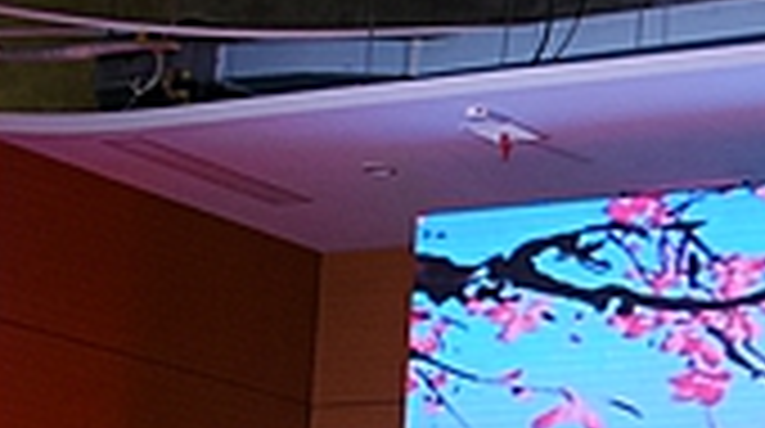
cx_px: 1102
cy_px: 496
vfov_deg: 9.3
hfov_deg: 15.6
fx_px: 2589
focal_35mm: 128
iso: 1000
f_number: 5
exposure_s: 1/125
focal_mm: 23
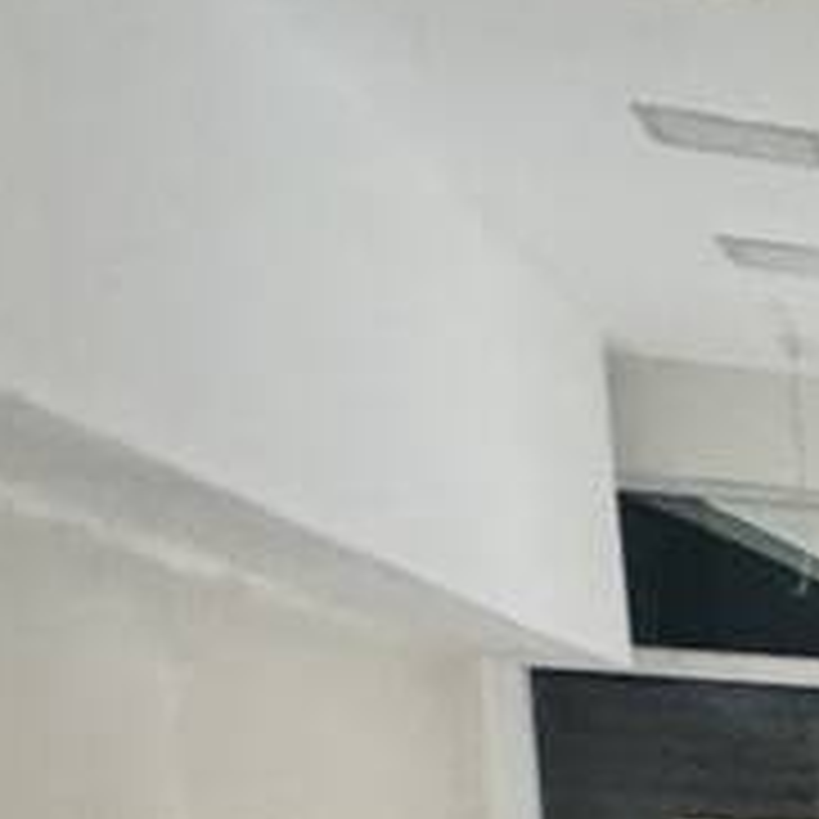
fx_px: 2623
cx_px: 2642
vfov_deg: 15.7
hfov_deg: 10.4
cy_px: 1364
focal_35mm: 98
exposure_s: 1/64
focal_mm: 2.22
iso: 320
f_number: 2.2
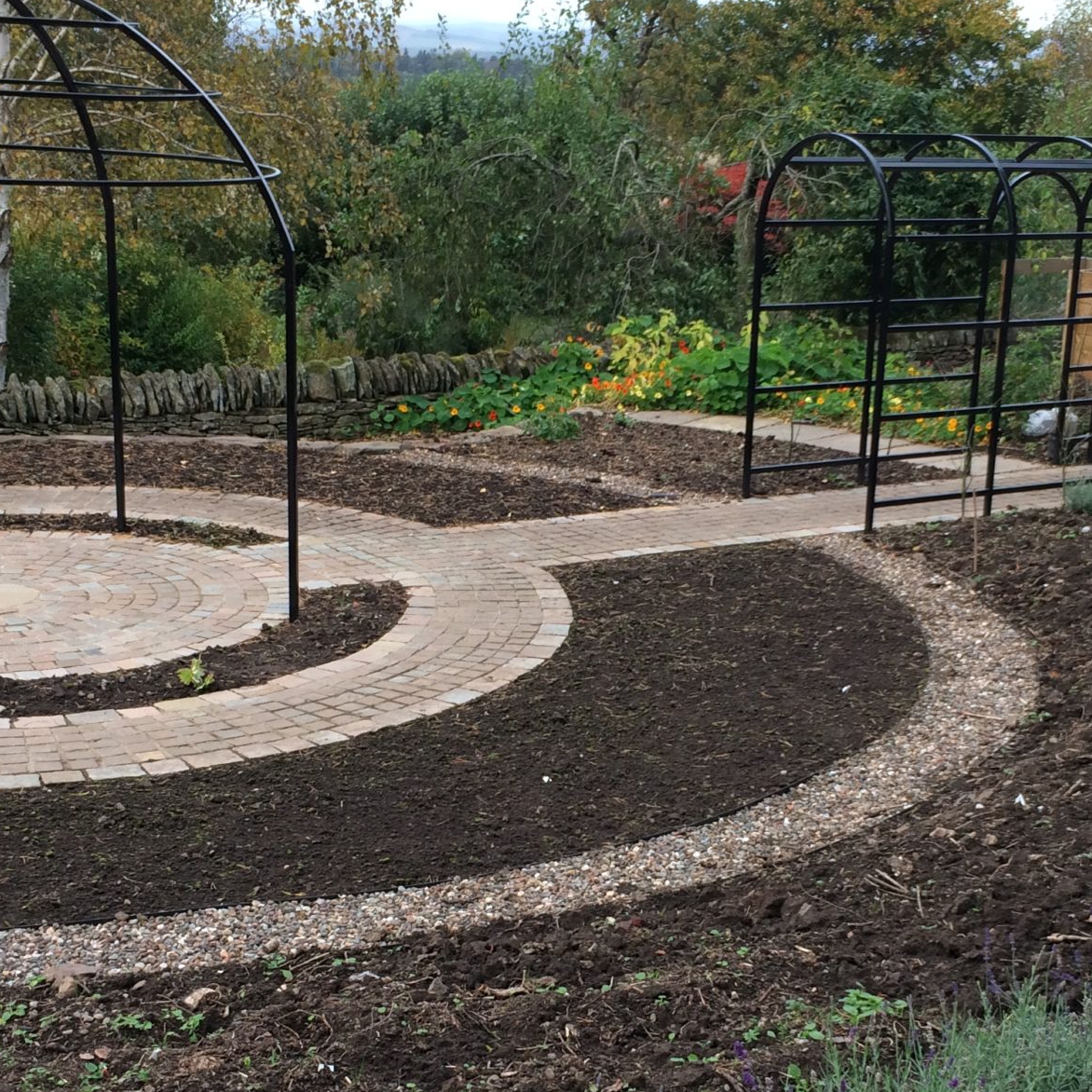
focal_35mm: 56
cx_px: 629
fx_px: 1999
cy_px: 703
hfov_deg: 30.5
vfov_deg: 30.4
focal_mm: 4.15
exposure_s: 1/128
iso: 32
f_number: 2.2
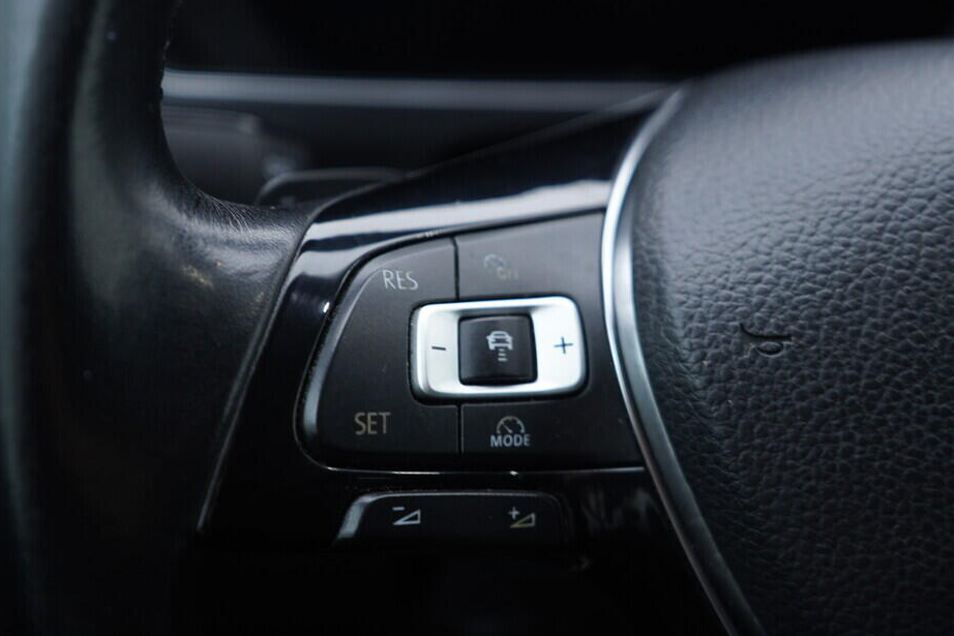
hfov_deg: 48.4
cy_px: 315
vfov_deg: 33.4
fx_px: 1060
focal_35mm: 40
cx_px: 485
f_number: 2.8
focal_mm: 24
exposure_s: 1/40
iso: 160
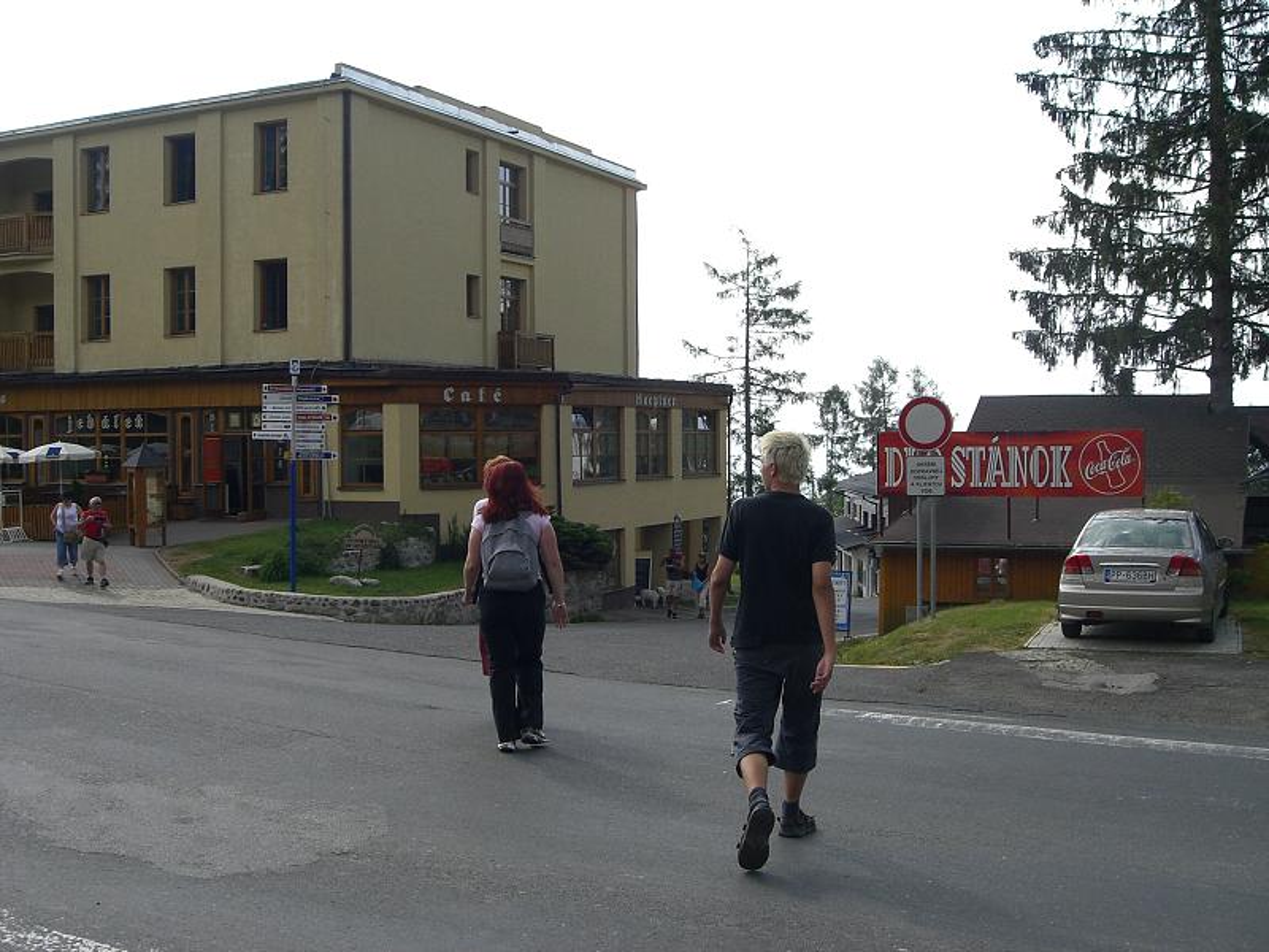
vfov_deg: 37.7
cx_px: 634
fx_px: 1393
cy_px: 476
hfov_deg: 49.0
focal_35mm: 38
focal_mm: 6.3
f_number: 4.4
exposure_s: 1/400
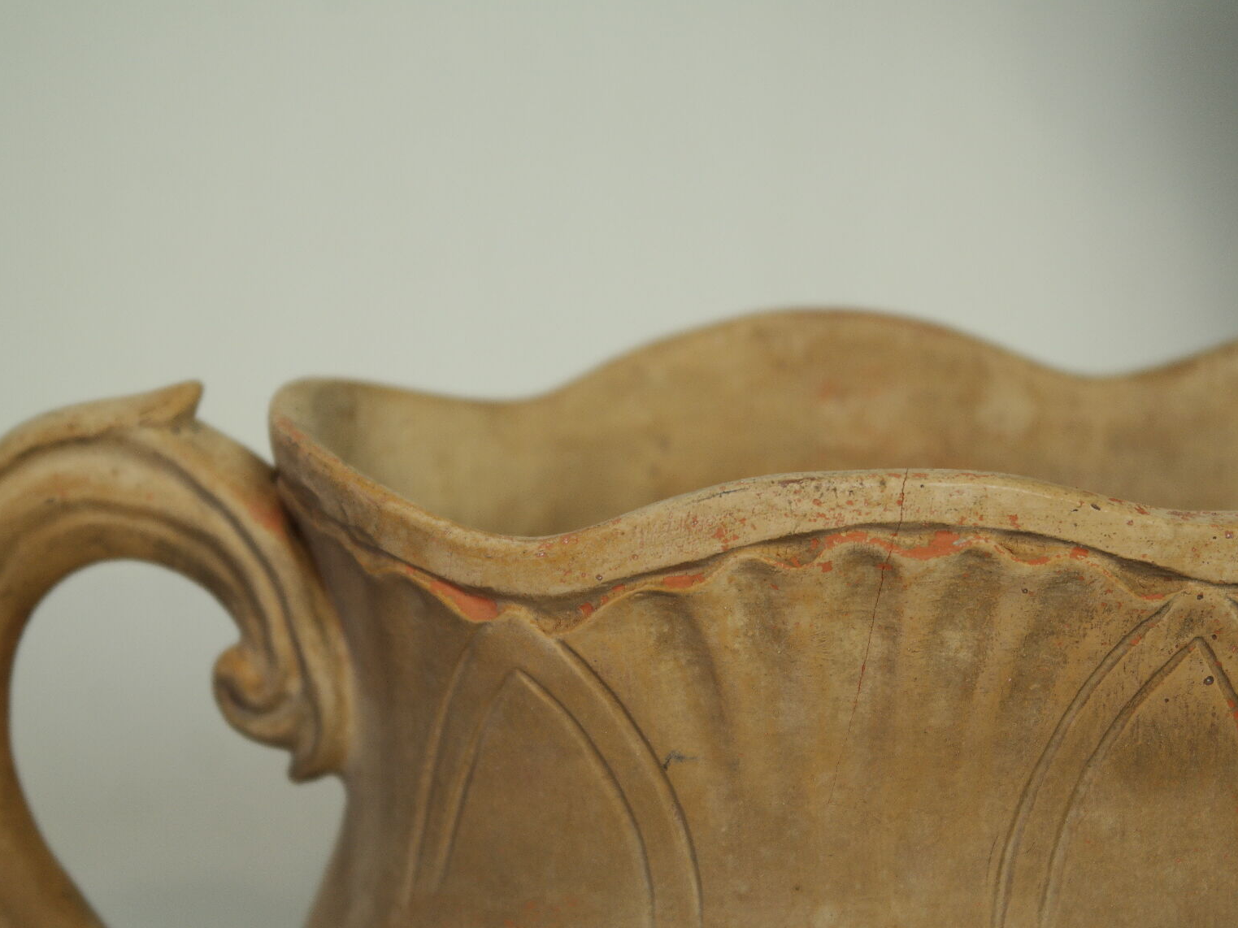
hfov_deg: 23.3
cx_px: 582
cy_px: 466
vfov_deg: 17.6
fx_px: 3004
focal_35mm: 84
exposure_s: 1/30
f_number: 6.3
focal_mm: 50
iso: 400
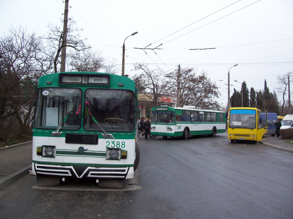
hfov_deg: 54.0
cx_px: 146
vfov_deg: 41.8
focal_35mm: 34
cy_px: 110
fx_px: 288
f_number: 2.7
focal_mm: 5.6
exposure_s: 1/339
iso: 80
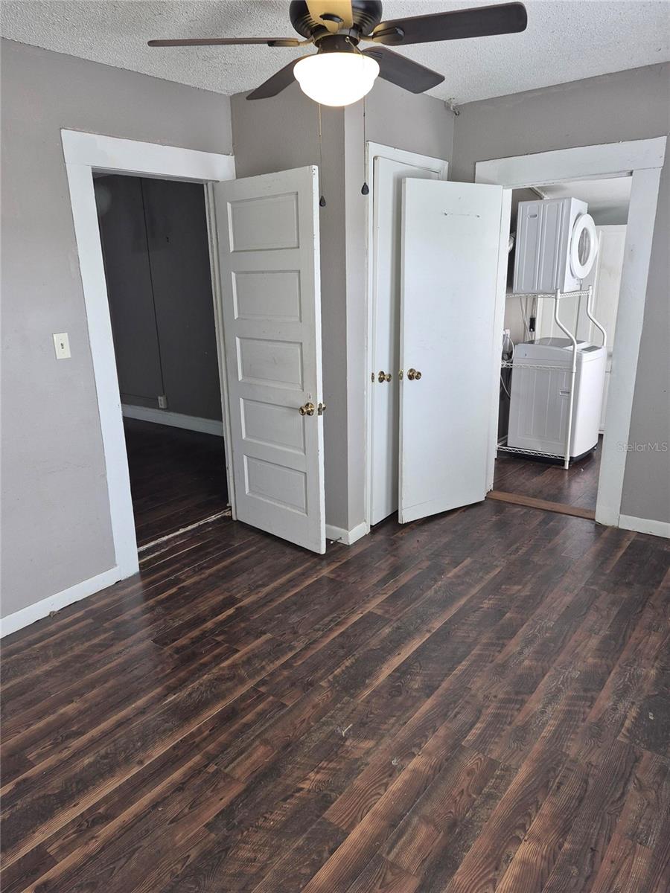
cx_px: 335
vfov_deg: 73.9
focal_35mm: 23
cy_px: 446
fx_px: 594
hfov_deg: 58.9
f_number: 1.8
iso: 64
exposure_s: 1/60
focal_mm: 5.4
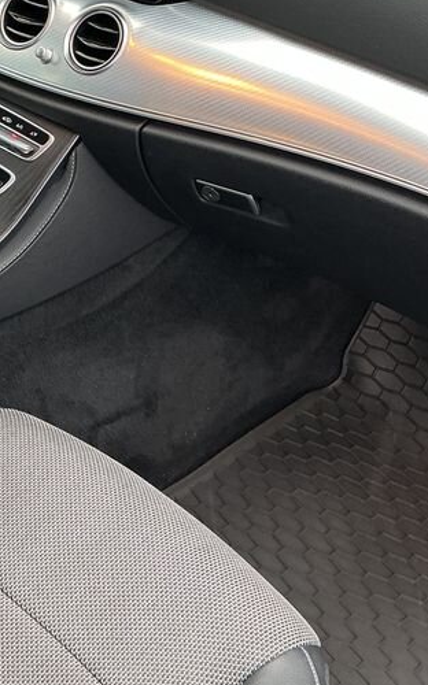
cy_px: 201
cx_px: 86
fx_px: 1177
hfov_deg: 20.4
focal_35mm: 63
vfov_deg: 32.1
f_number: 1.8
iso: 80
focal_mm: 3
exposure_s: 1/60
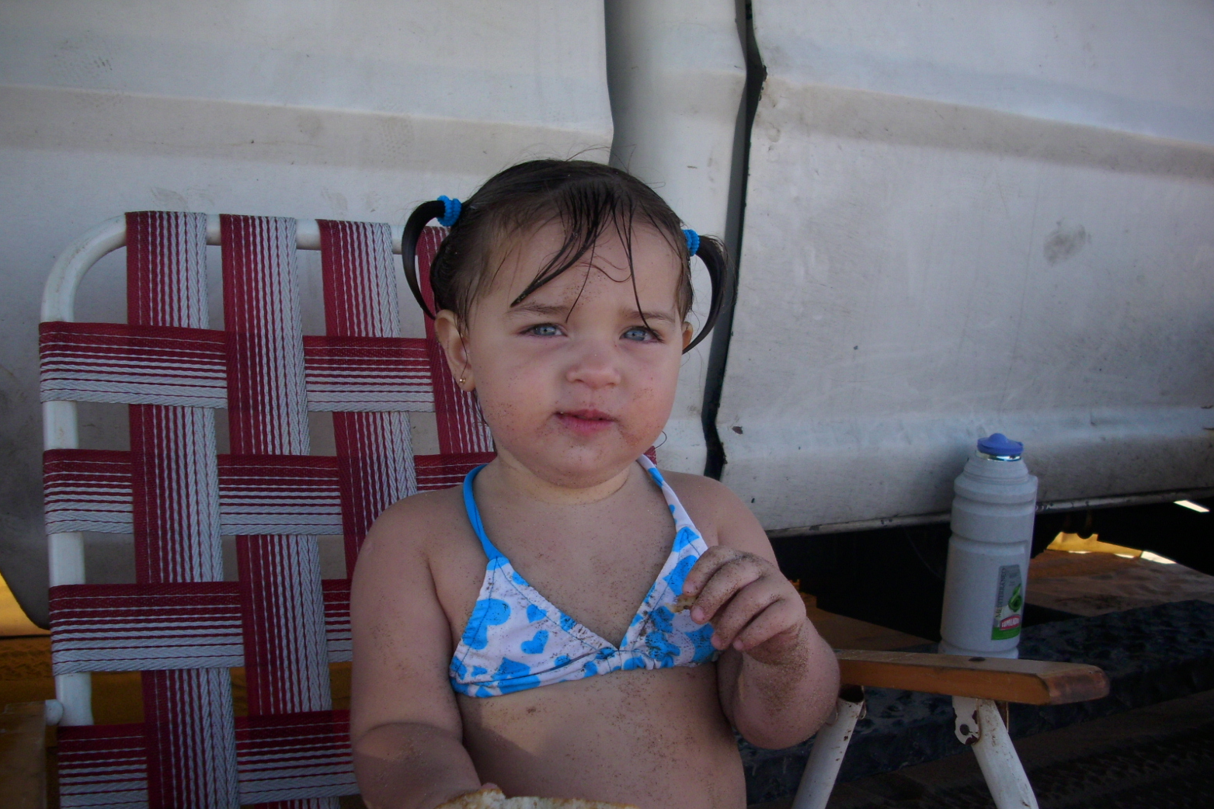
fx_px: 1113
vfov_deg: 39.9
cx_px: 616
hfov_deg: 57.2
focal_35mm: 33
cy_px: 465
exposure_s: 1/402
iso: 50
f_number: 2.8
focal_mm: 6.2
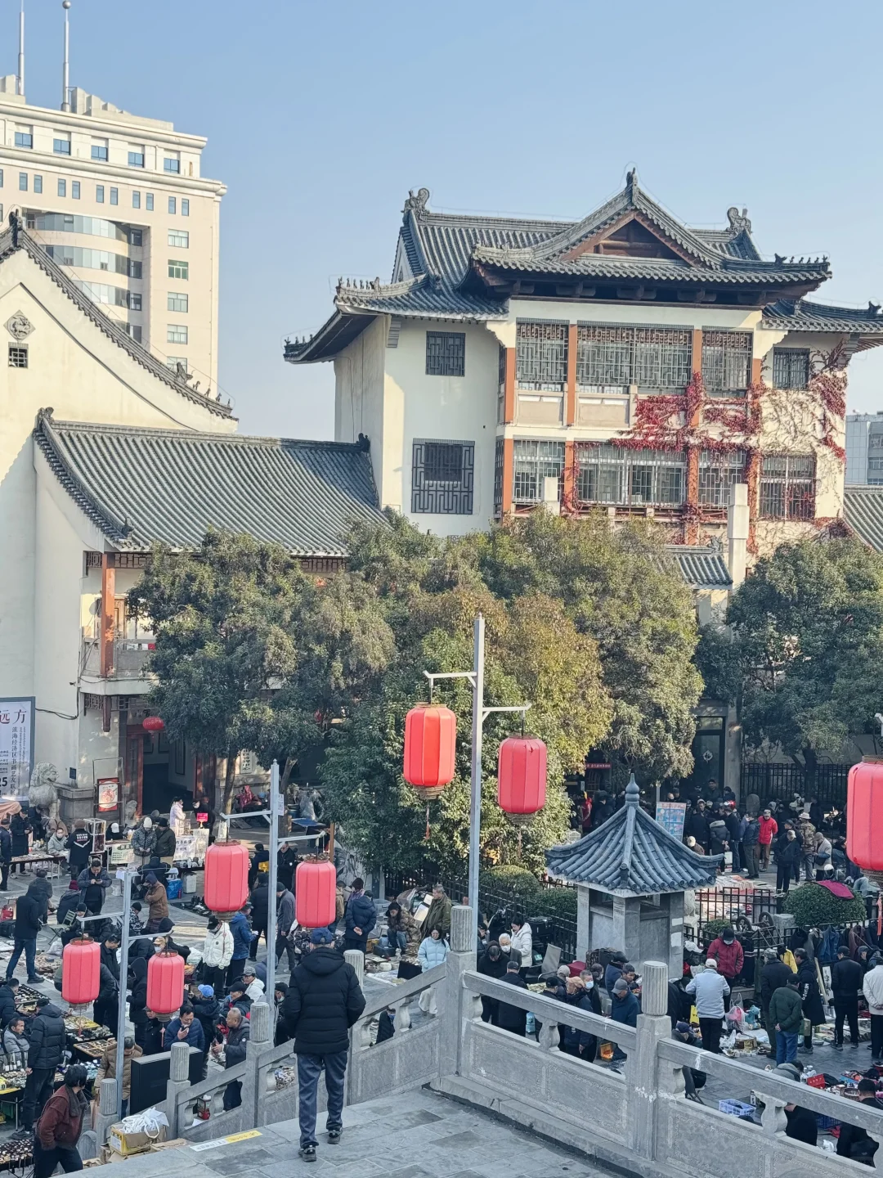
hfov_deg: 30.3
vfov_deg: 39.7
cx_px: 442
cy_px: 589
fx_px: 1633
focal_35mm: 48
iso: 64
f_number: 1.78
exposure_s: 1/544
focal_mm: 6.76
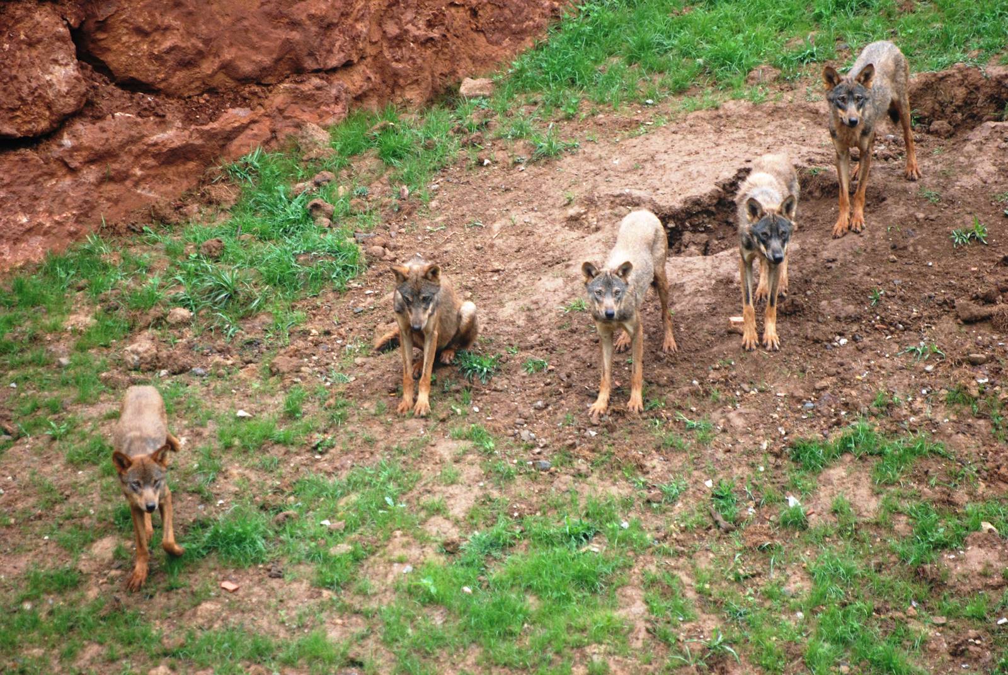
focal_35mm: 405
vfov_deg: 3.4
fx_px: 11353
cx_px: 504
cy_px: 338
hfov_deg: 5.1
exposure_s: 1/320
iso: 400
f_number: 5.6
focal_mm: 270
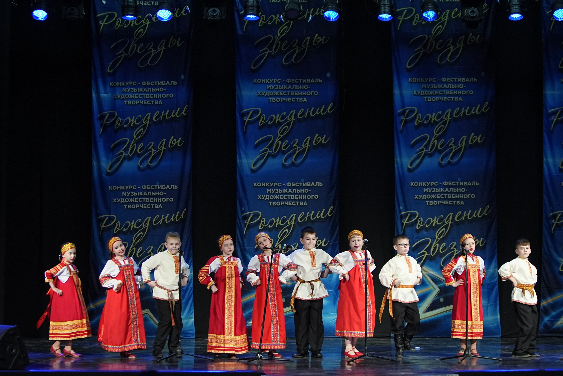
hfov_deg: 19.5
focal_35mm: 105
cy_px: 188
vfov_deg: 13.0
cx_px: 282
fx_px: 1642
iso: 2500
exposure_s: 1/400
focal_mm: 70
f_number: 2.8
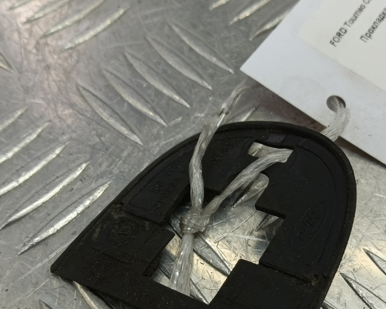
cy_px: 225
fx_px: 446
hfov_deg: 46.6
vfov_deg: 37.5
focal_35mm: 39
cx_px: 231
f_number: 1.6
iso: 104
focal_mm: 4.11
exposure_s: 1/50
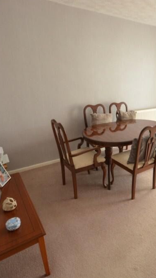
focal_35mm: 24
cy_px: 140
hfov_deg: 45.0
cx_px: 127
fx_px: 177
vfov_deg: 76.3
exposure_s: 1/5
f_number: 8
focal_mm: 10
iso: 400
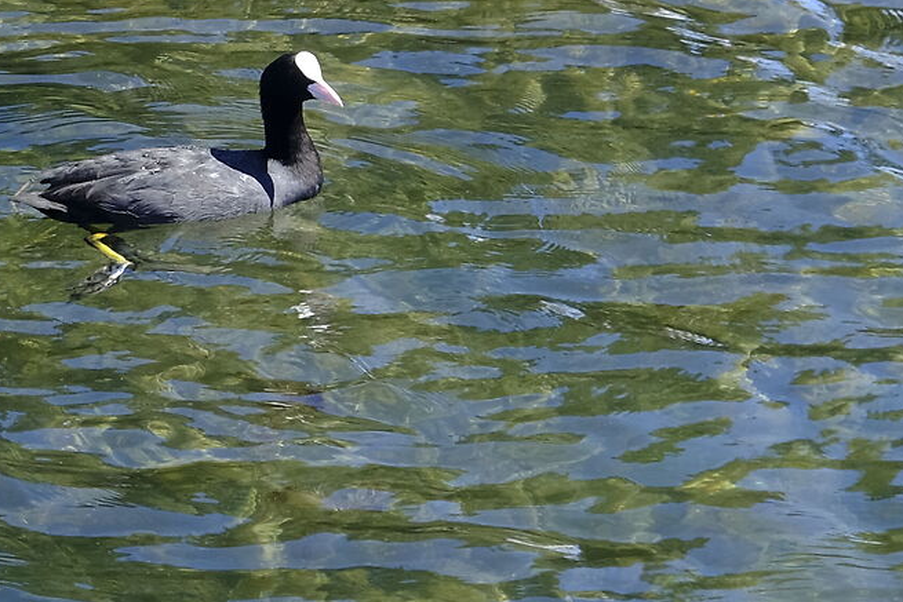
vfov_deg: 4.5
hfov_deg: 6.8
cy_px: 128
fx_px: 7627
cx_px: 205
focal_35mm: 304
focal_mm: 55
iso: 160
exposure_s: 1/220
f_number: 5.6
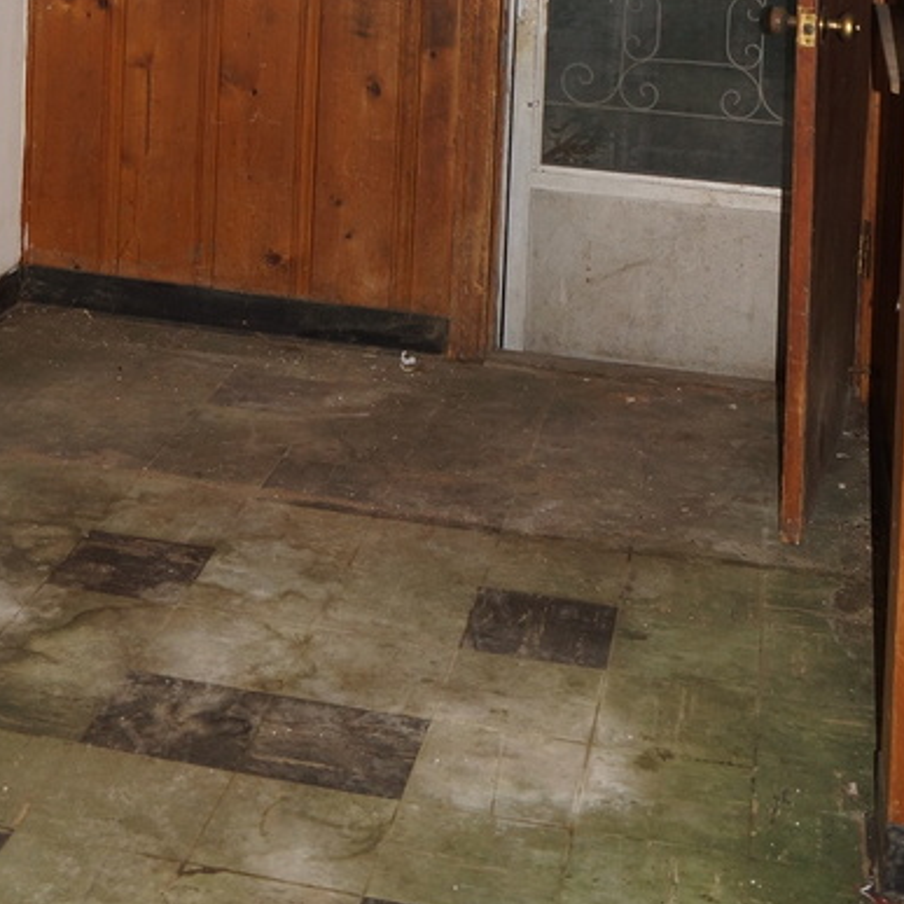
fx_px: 1891
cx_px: 271
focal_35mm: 64
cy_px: -201
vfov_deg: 24.2
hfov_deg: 26.7
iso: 200
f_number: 4.5
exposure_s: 1/160
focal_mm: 18
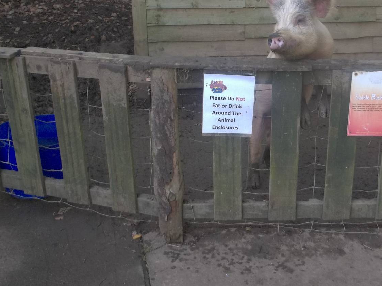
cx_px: 264
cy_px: 90
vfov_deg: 30.6
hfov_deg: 39.8
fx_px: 519
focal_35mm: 47
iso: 80
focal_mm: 5.9
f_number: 3.3
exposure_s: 1/60
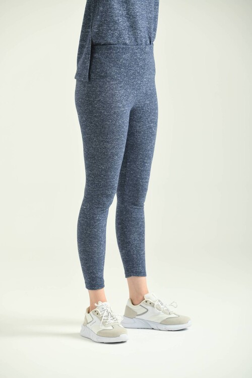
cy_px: 189
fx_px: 1470
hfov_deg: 9.8
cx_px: 126
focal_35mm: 140
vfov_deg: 14.7
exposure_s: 1/160
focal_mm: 140
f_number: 5.6
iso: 125
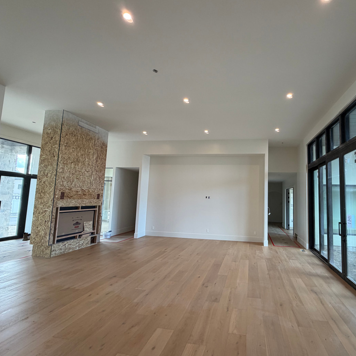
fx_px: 198
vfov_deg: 84.0
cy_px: 180
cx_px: 227
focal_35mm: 17
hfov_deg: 82.1
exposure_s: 1/121
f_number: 2.2
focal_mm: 2.22
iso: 160
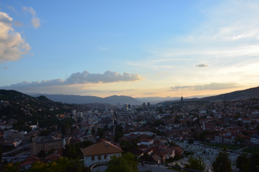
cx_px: 130
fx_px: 227
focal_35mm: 32
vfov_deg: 41.7
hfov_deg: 59.5
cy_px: 86
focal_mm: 21
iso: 800
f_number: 13
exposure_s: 1/125
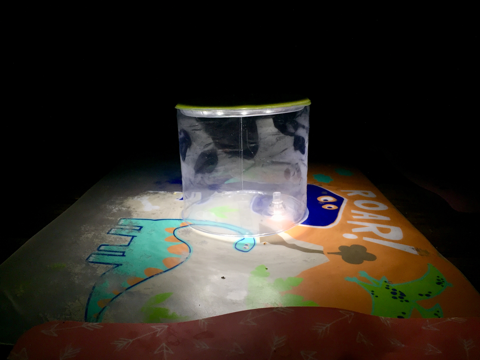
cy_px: 180
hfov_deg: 61.7
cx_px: 240
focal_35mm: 29
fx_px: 402
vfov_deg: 48.2
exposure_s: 1/30
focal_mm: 4.15
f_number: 2.2
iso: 32
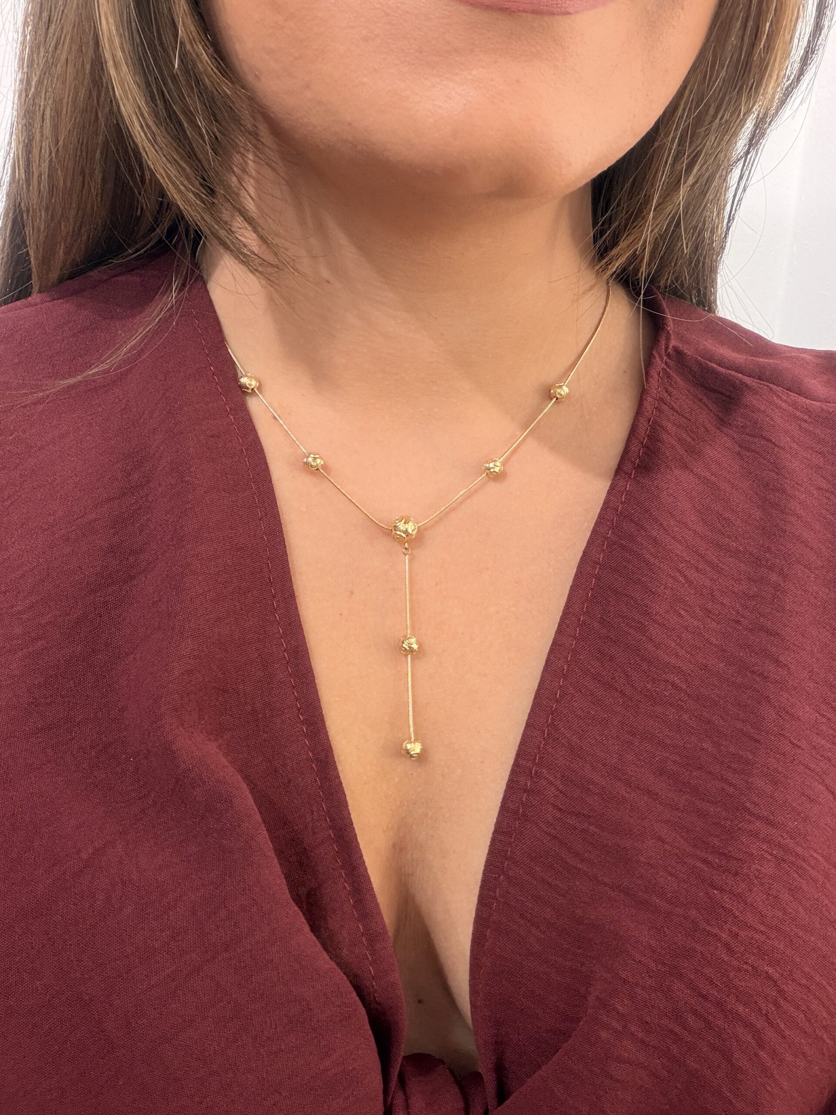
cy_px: 558
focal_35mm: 30
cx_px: 418
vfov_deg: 60.0
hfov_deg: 46.8
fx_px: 966
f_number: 1.9
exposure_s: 1/50
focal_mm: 2.71
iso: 80
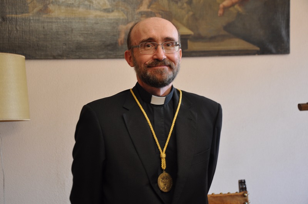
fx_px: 615
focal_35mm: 72
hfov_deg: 28.1
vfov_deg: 18.9
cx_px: 154
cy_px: 102
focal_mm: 48
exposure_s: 1/10
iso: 500
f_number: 4.8
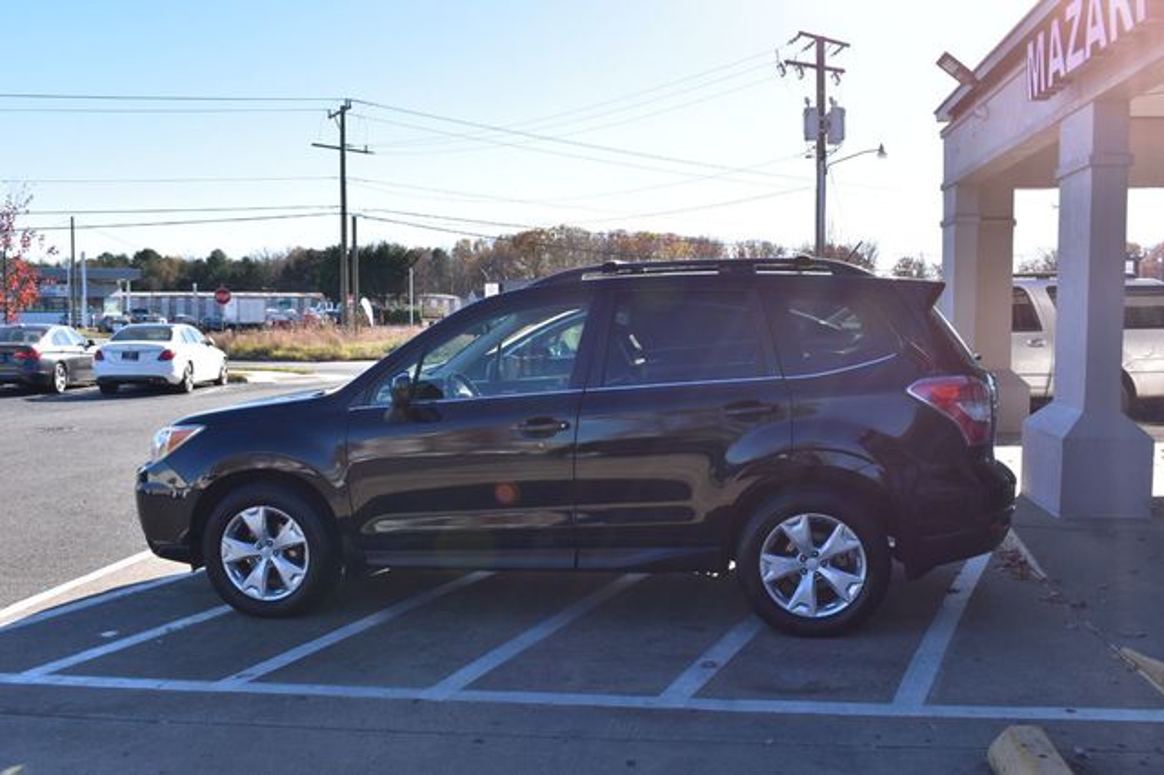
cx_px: 582
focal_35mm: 34
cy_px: 388
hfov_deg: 55.1
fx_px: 1115
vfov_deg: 38.3
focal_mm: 23
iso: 400
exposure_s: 1/400
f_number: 11
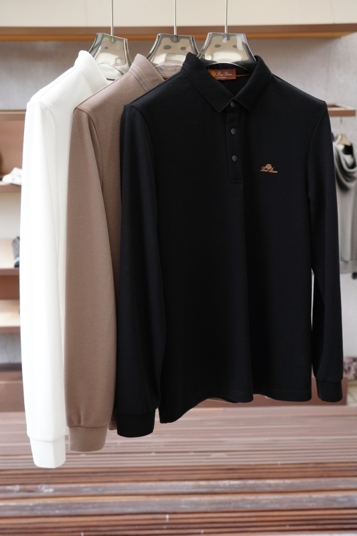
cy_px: 268
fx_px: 603
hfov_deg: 33.0
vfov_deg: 47.9
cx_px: 178
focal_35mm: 40
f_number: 4
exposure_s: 1/125
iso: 160
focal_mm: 27
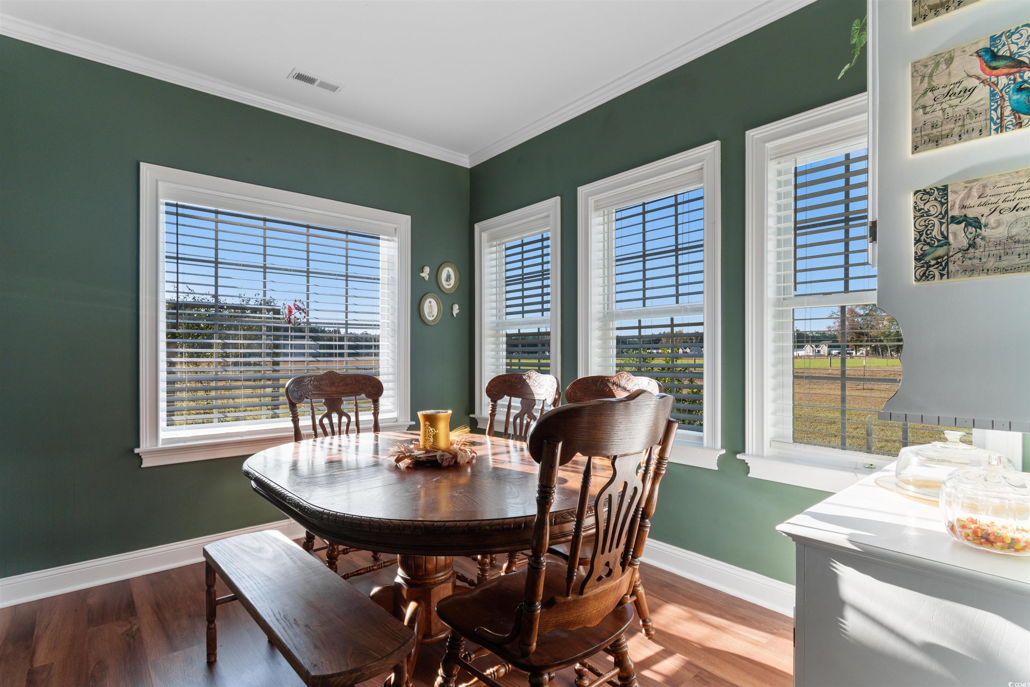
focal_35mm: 17
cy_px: 344
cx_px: 515
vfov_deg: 70.4
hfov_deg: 93.3
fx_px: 486
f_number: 4.8
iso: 100
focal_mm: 11.5
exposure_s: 1/10
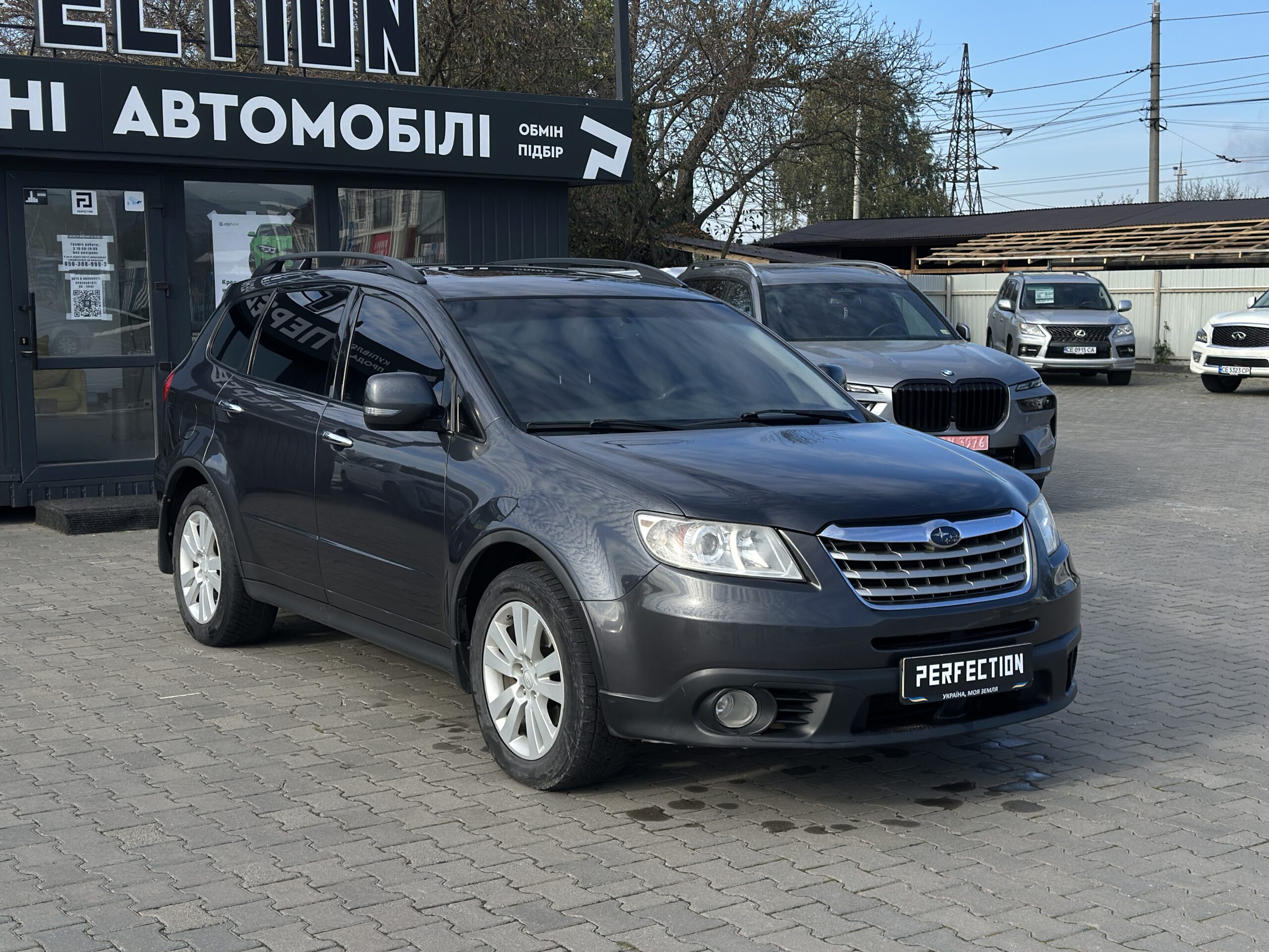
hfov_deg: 39.7
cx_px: 634
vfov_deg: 30.3
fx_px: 1760
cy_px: 476
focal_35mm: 48
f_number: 1.78
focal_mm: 6.86
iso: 100
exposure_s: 1/3876
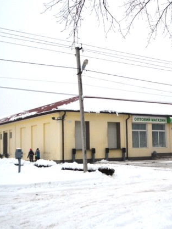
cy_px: 114
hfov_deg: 27.1
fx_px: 351
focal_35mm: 53
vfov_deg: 36.2
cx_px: 135
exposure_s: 1/1250
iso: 400
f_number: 4.5
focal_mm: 24
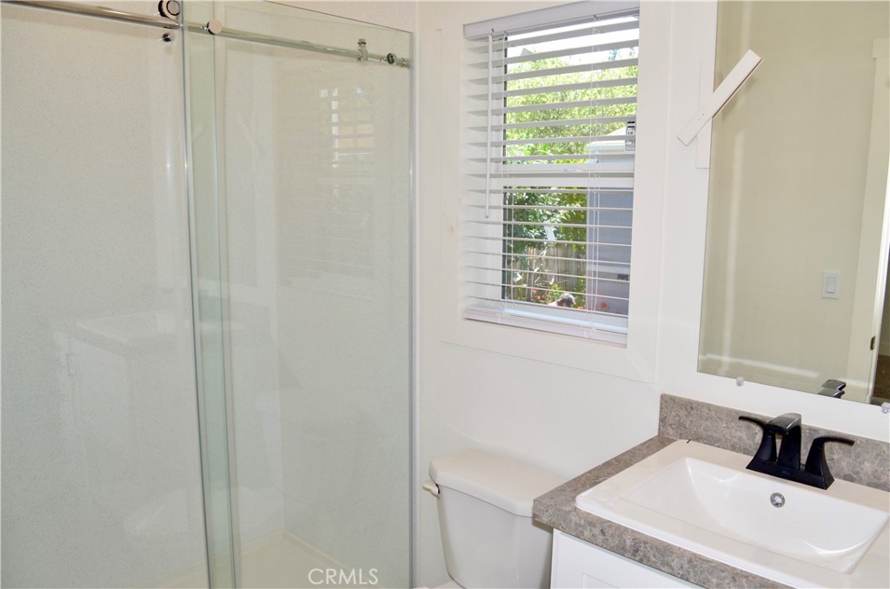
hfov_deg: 67.5
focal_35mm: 27
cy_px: 294
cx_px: 445
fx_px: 666
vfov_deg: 47.7
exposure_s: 1/60
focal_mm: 18
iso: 200
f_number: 6.3
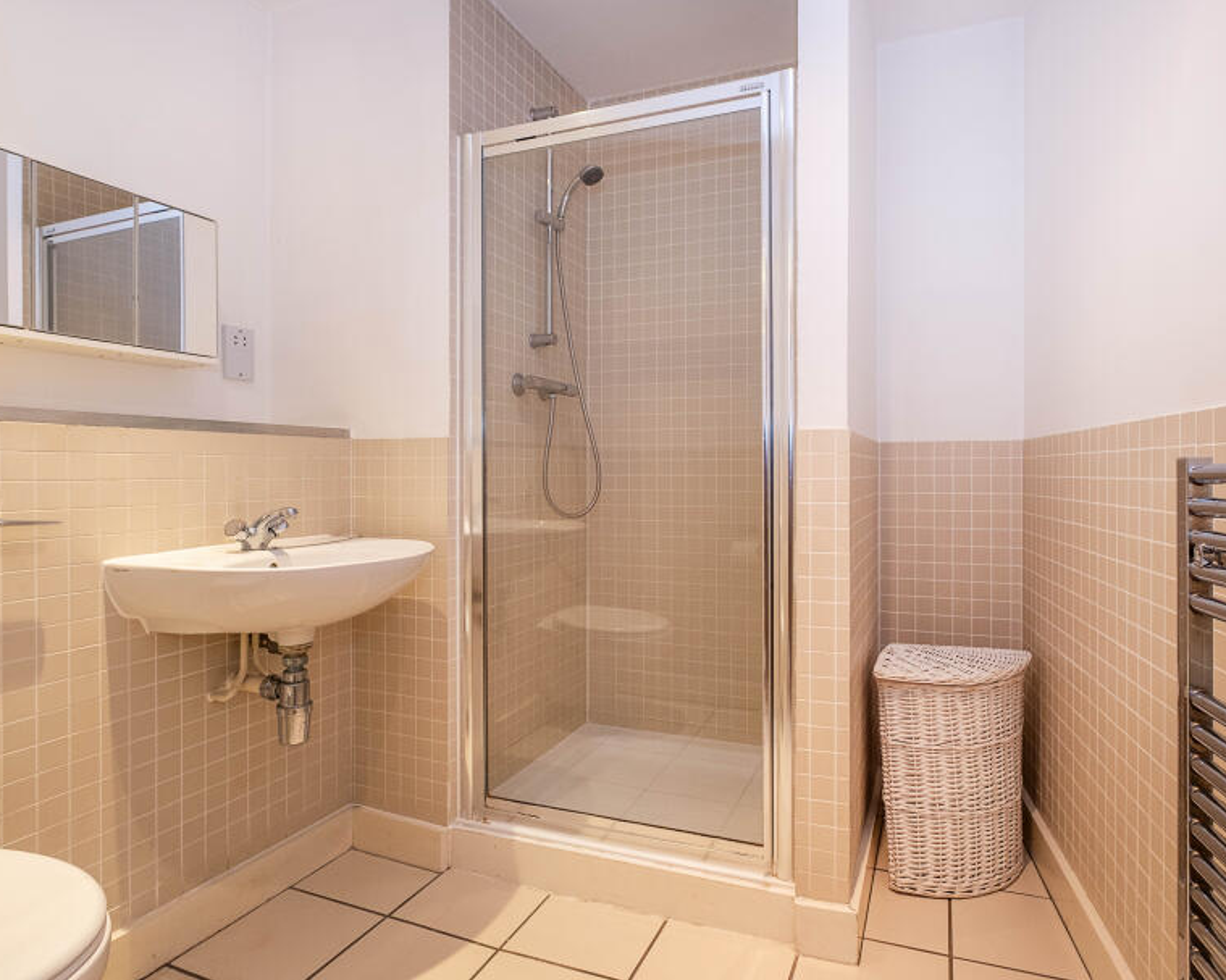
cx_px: 649
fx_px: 689
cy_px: 485
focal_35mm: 19
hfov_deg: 83.2
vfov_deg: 70.8
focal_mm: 10
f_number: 7.1
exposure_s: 1/7
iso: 500
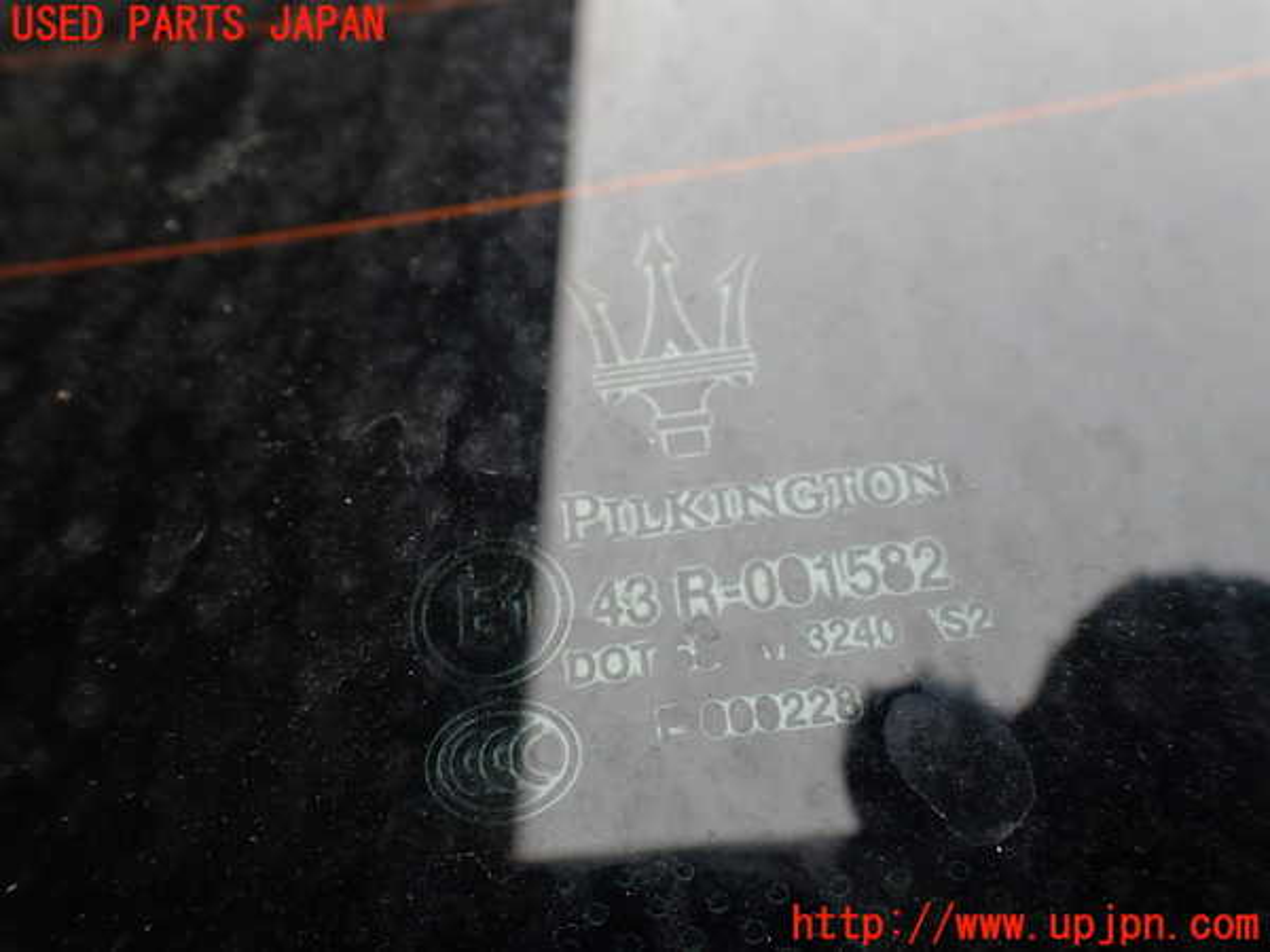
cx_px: 635
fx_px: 1101
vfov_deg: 46.8
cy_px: 476
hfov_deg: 60.0
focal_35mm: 30
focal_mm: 5.4
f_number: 3.2
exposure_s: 1/200
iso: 100
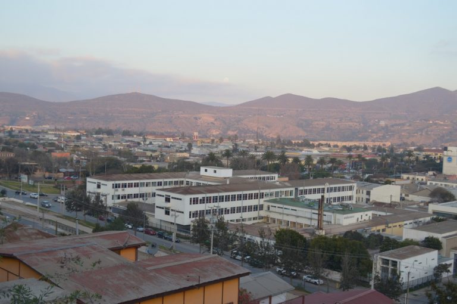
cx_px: 228
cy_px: 152
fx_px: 532
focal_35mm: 42
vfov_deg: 31.8
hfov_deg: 46.5
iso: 100
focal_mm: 28
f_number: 4.5
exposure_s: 1/80
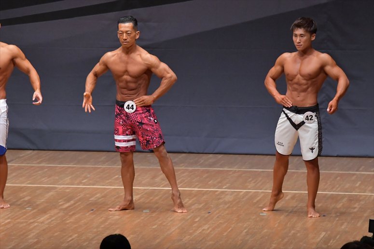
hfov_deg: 7.6
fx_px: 2804
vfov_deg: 5.1
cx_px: 187
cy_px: 124
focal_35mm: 270
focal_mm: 180
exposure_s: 1/400
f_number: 5.6
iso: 6400
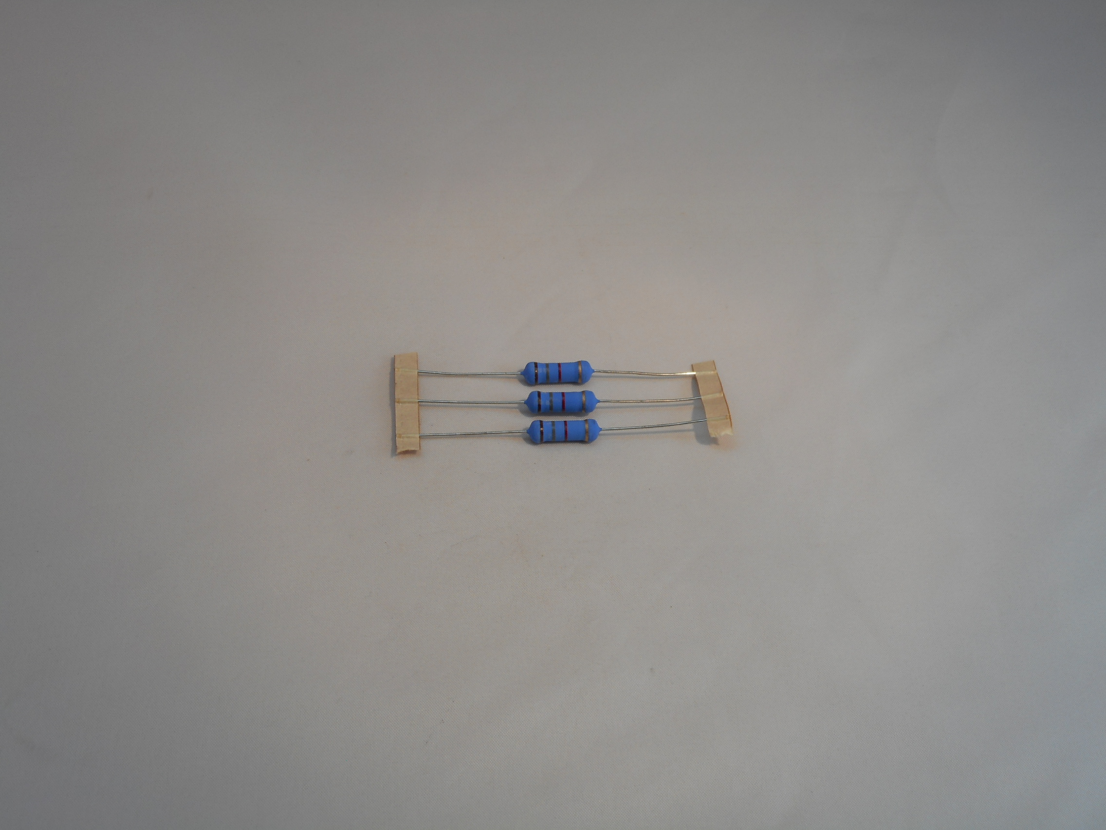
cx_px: 553
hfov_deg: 32.7
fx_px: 1885
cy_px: 415
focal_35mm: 59
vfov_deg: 24.8
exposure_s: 1/30
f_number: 5.1
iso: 80
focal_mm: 10.5
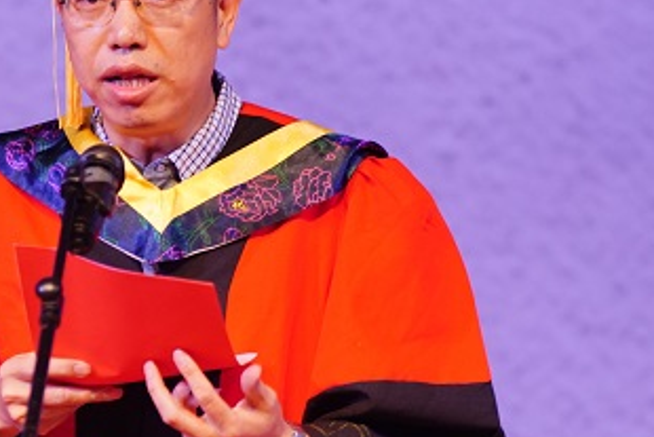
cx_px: 70
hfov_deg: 4.2
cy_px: 183
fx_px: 8905
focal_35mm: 490
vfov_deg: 2.8
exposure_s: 1/250
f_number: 2.8
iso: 800
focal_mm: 145
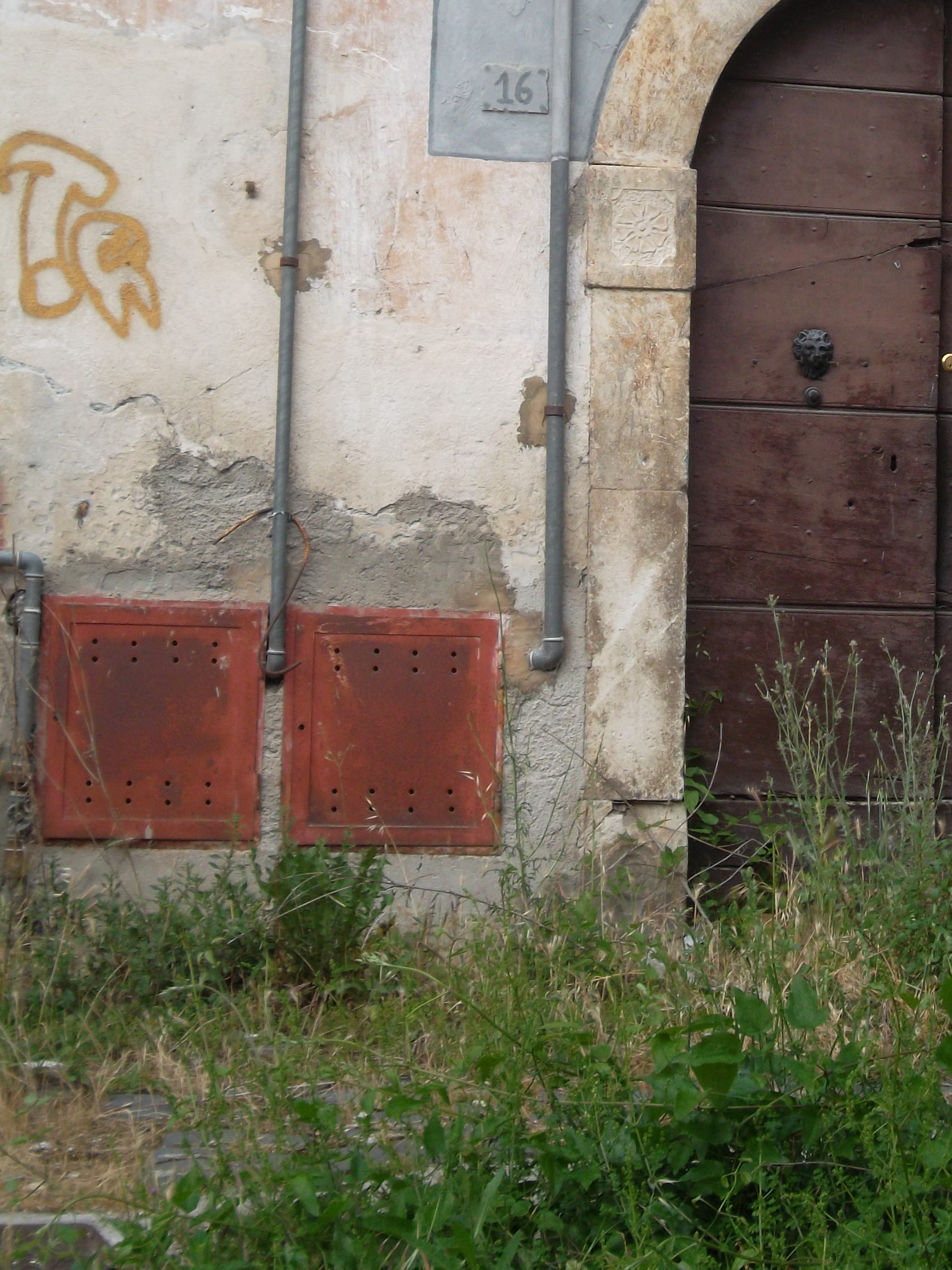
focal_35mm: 75
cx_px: 801
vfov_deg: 25.7
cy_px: 326
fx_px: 2750
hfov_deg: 19.4
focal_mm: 7.8
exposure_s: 1/110
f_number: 4.5
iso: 80
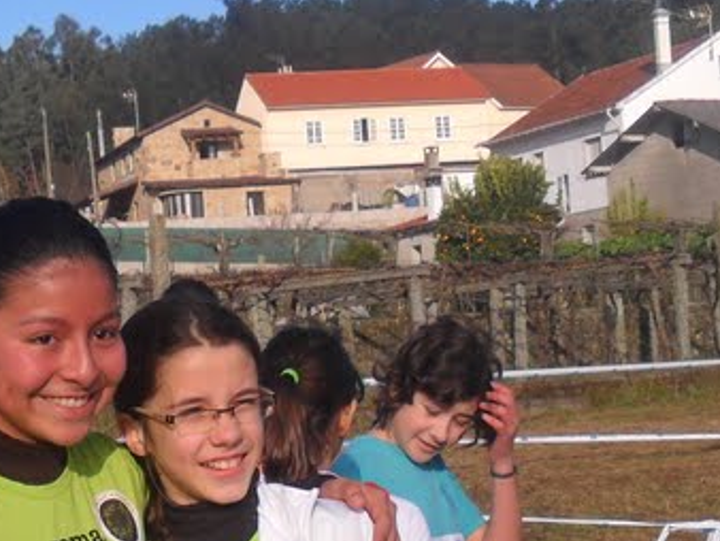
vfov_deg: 13.5
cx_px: 156
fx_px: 2206
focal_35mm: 106
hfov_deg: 18.4
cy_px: 677
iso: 80
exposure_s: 1/250
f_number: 7.6
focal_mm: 6.3
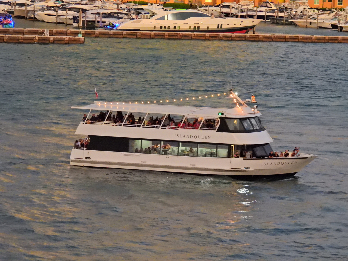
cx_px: 174
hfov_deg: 8.2
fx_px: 2413
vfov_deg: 6.2
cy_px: 130
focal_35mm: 240
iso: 1600
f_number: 4.5
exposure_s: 1/30
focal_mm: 42.8
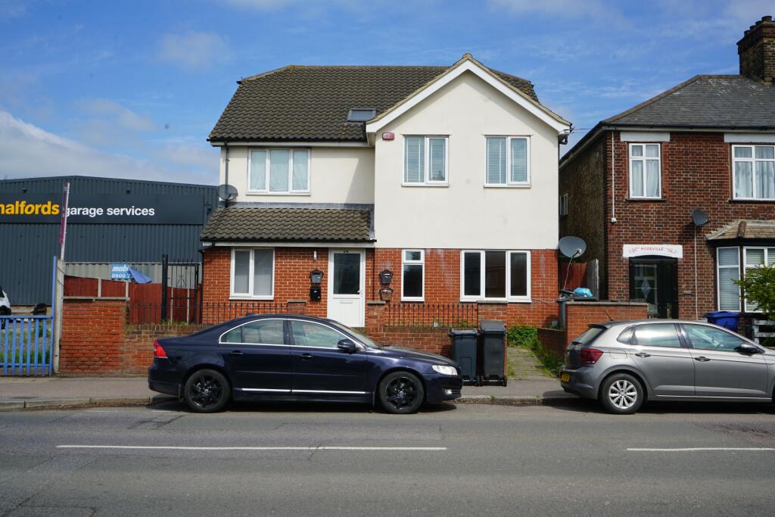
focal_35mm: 35
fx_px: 754
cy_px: 258
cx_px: 388
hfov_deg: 54.4
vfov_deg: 37.9
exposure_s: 1/125
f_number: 14
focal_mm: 35
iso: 100
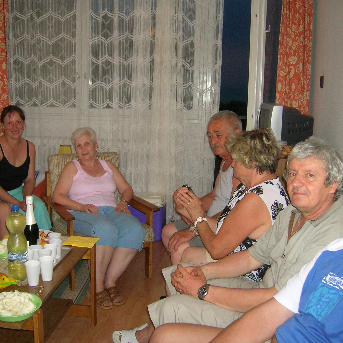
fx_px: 460
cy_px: 175
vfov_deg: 40.9
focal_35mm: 41
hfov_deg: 40.9
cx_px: 153
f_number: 2.9
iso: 95
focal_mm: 5.7
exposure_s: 1/60.1
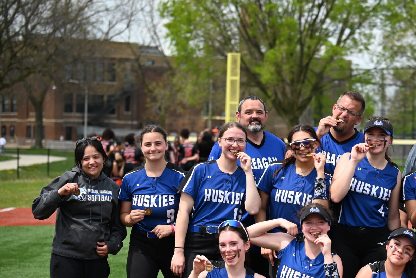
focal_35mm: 117
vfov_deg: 11.7
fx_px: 1353
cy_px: 215
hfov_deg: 17.3
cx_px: 347
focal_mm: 70
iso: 100
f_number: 2.8
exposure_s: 1/1250
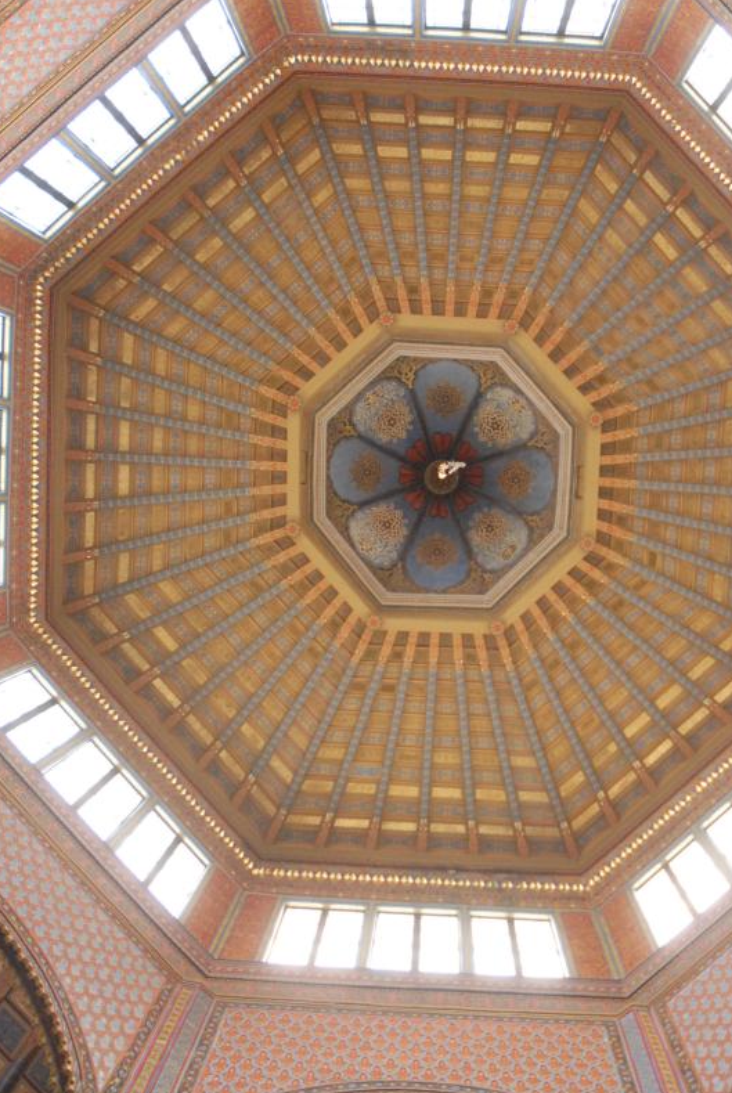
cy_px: 502
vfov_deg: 51.8
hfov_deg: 35.9
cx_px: 441
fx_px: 1125
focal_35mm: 37
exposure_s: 1/50
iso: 1600
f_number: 3.5
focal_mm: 18
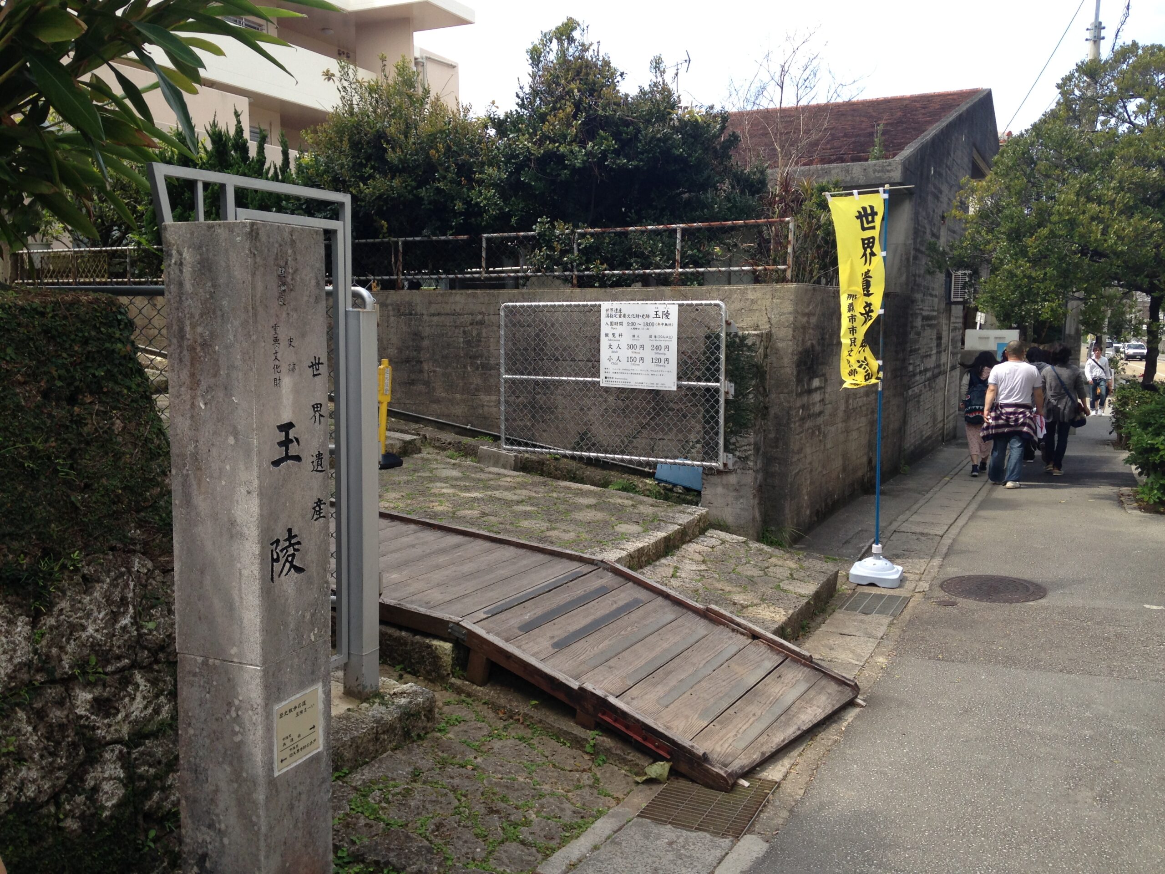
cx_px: 582
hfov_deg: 55.4
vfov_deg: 42.9
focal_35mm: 33
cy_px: 437
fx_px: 1111
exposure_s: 1/511
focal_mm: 4.12
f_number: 2.4
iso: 50
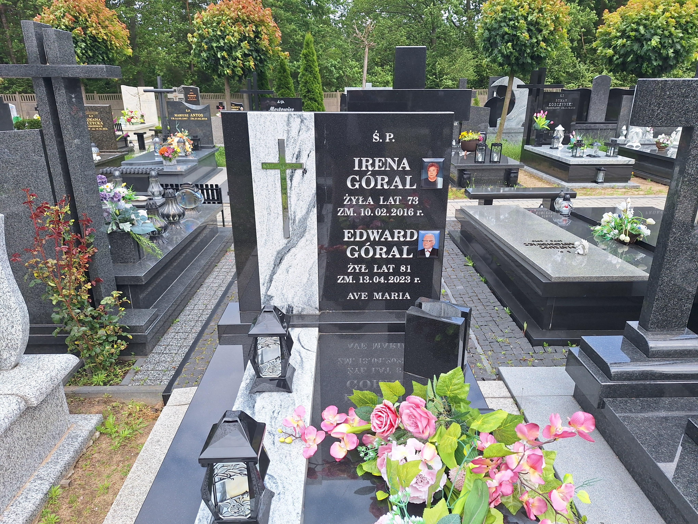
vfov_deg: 58.9
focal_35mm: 23
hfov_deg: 73.9
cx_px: 349
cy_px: 262
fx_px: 464
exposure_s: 1/1198
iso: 40
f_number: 1.8
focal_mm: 5.54
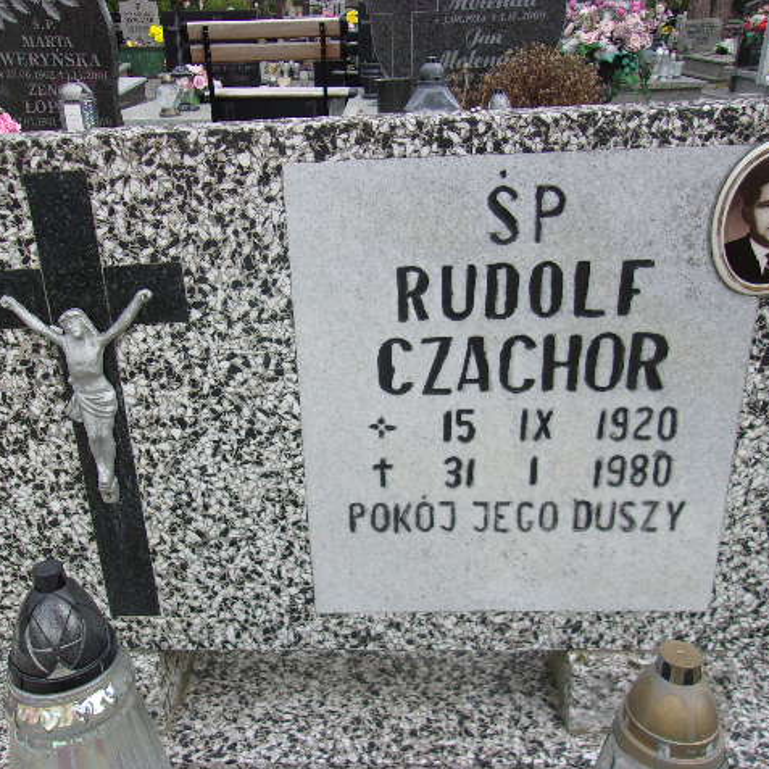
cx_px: 355
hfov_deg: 51.1
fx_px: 804
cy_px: 385
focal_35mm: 32
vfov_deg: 51.1
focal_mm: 4.9
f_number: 3
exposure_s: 1/140
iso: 80
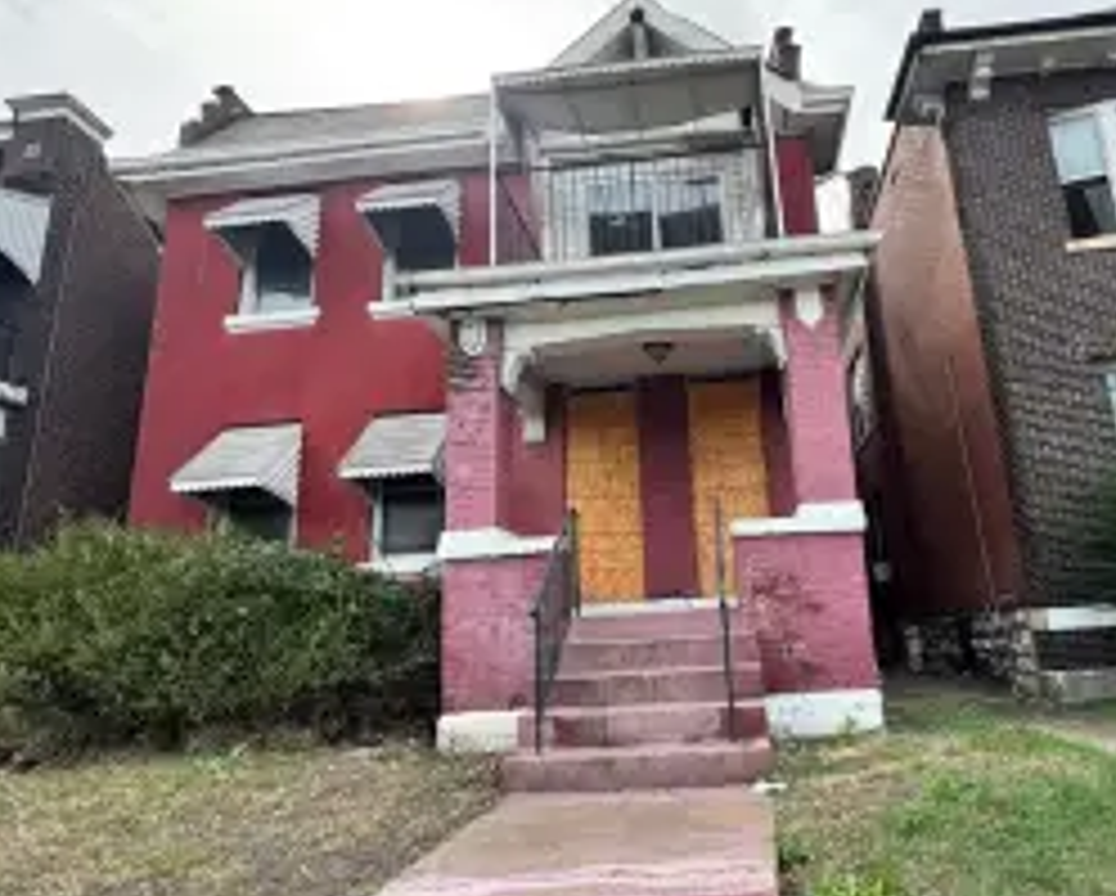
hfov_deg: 74.1
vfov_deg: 63.2
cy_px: 455
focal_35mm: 22
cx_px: 670
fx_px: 728
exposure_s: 1/371
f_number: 2.2
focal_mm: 2.22
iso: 40
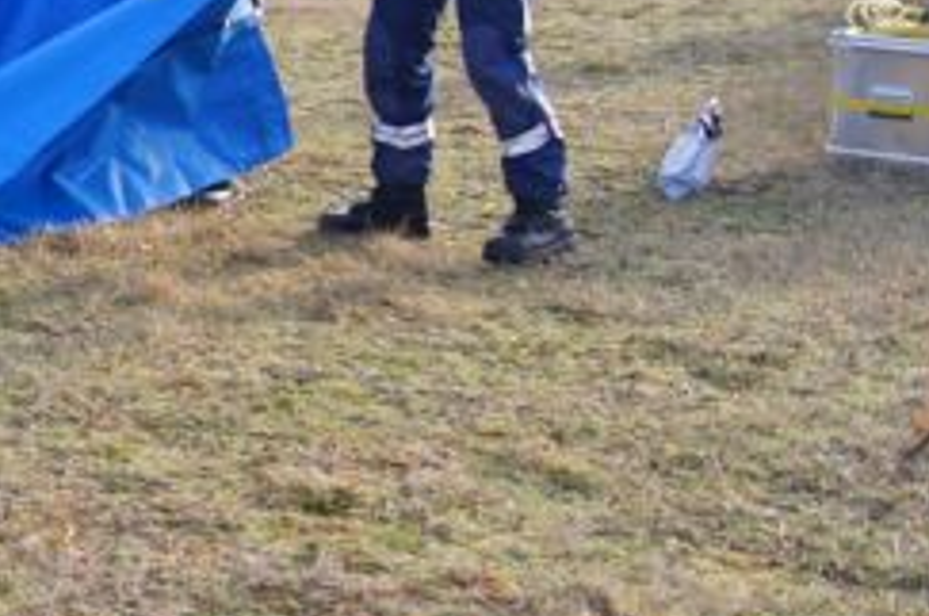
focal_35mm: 89
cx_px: -436
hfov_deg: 20.0
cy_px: -23
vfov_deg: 15.0
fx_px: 2292
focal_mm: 18
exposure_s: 1/160
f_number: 4.5
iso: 100
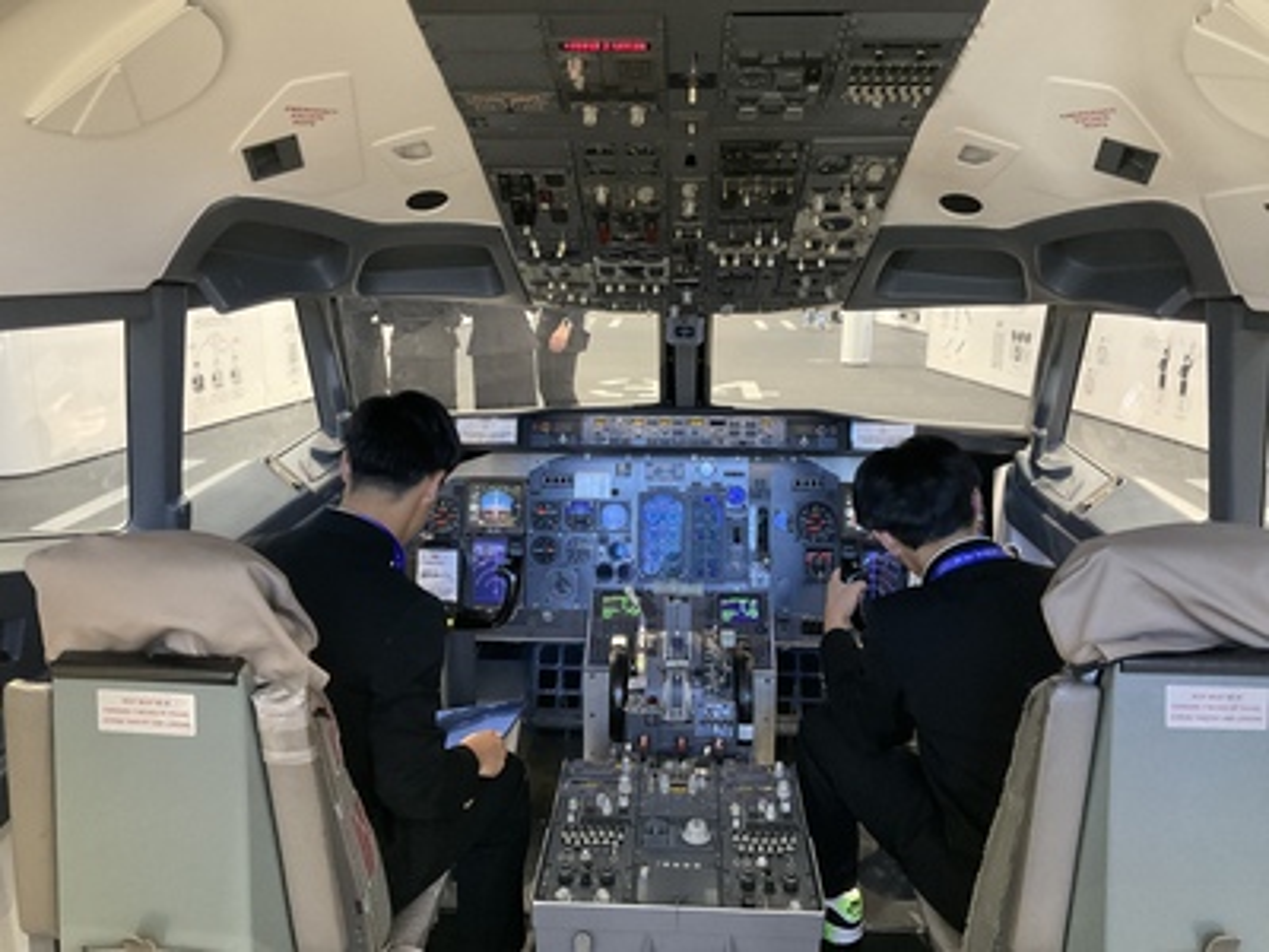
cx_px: 634
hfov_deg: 61.7
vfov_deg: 48.2
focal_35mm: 29
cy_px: 476
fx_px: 1063
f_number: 1.8
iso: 400
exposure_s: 1/30
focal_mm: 3
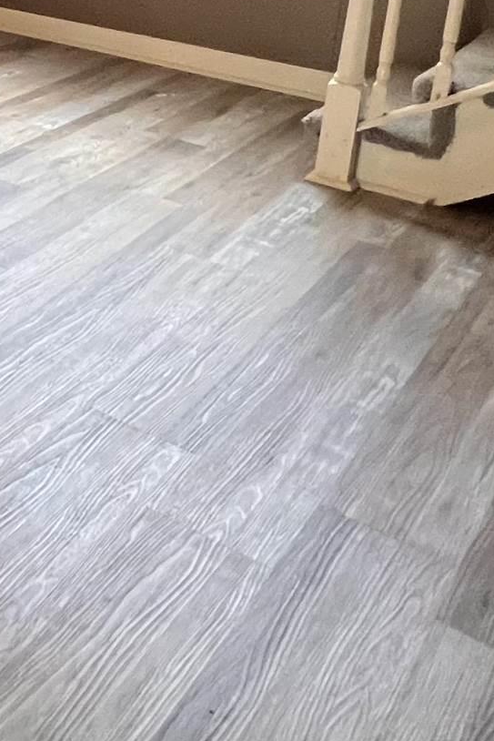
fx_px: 1049
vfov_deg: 33.5
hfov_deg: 18.4
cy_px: -86
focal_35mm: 51
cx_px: -473
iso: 400
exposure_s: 1/60
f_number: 1.8
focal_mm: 1.57
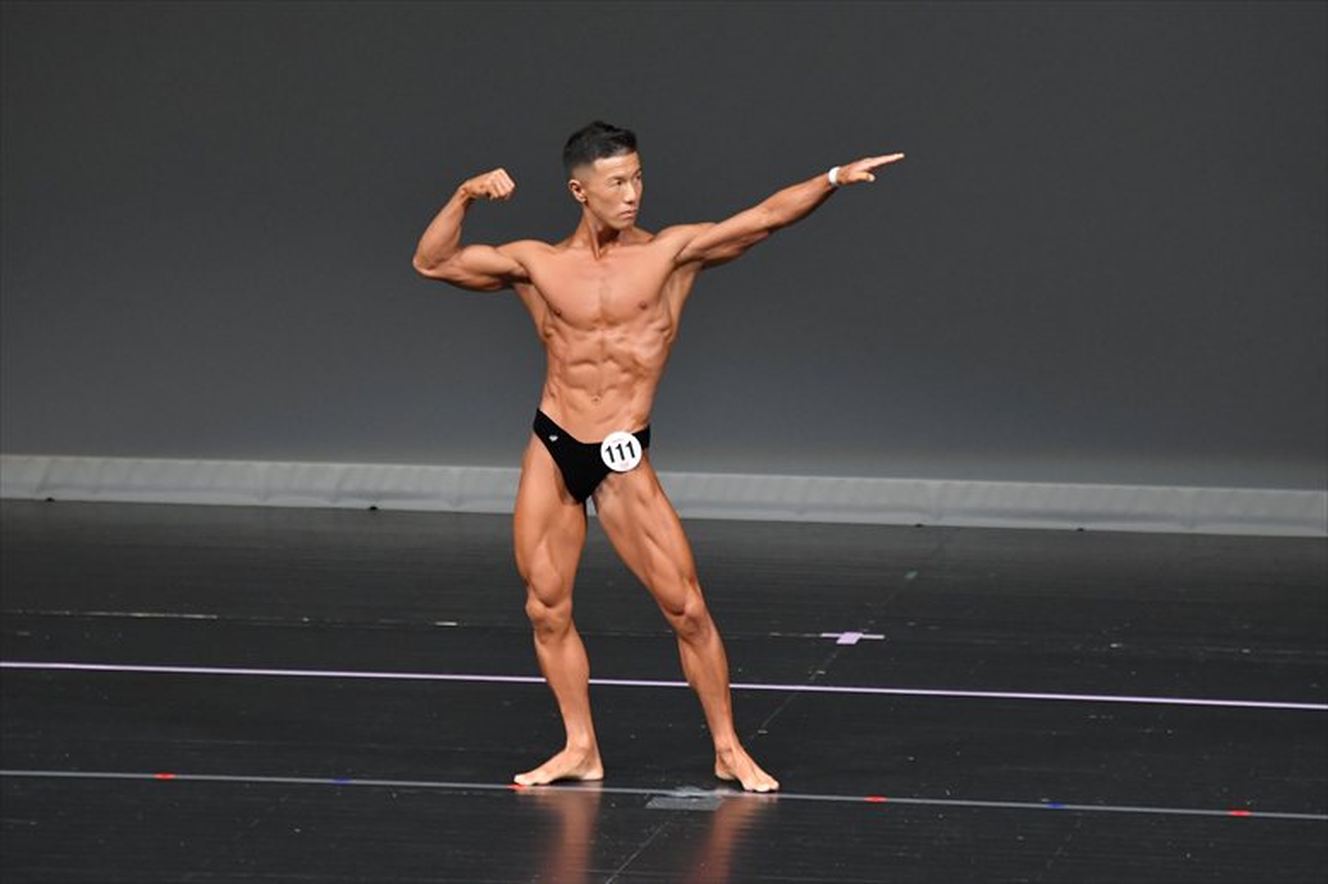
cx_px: 664
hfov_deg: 6.5
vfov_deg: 4.4
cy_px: 442
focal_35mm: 315
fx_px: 11614
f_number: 5.6
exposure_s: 1/400
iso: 4000
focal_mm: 210
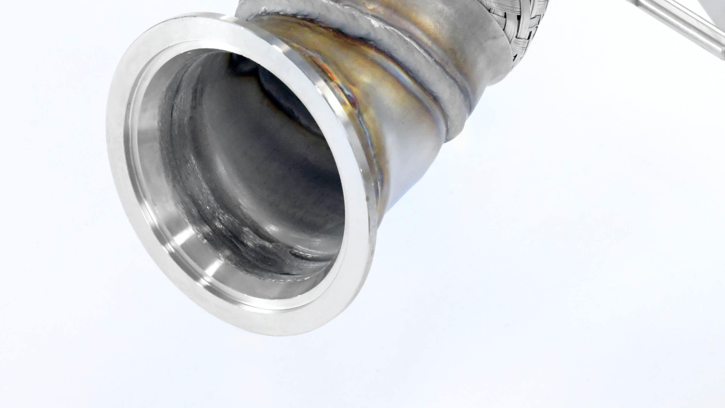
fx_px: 4344
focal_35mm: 226
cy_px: -81
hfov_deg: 9.5
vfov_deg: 5.4
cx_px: 496
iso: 3200
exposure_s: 1/80
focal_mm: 70
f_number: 16
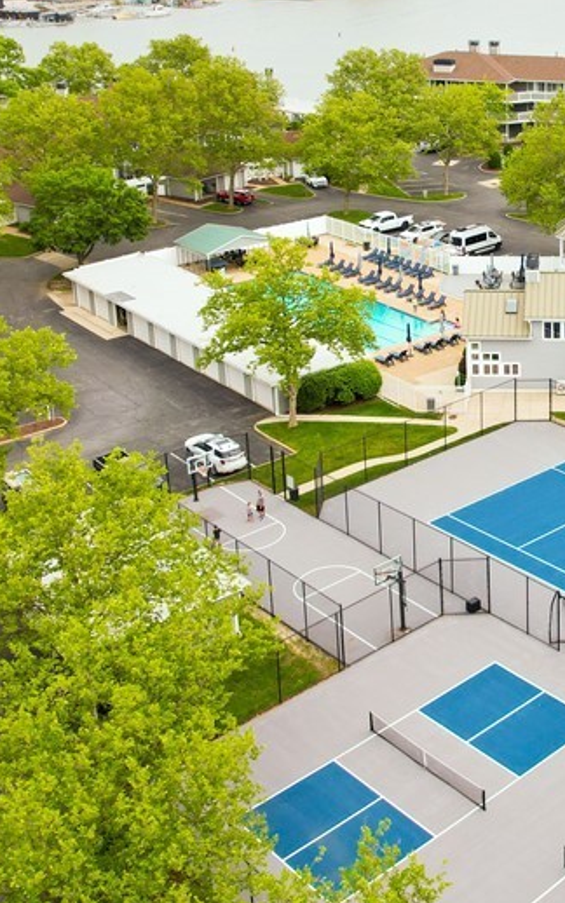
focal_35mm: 47
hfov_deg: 26.4
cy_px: 366
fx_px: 1157
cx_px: 525
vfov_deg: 42.5
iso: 130
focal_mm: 8.38
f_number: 2.8
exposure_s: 1/1000
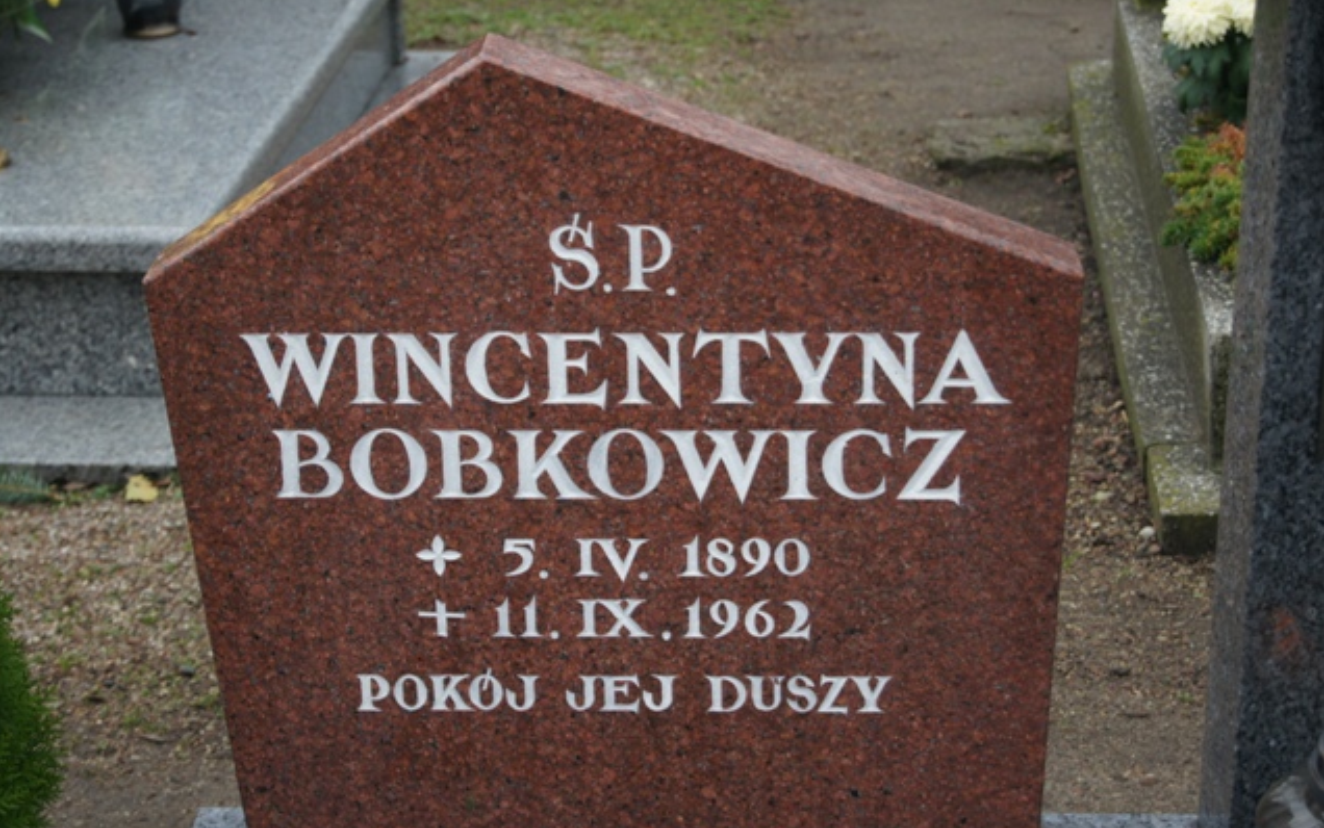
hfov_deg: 24.5
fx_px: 3051
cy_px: 429
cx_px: 662
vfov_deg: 15.5
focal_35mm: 85
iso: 400
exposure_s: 1/100
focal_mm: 55
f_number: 5.6
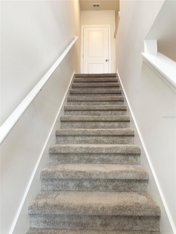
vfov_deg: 71.6
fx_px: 163
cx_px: 88
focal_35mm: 24
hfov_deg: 56.8
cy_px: 117
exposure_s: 1/35
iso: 64
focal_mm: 6.86
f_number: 1.8
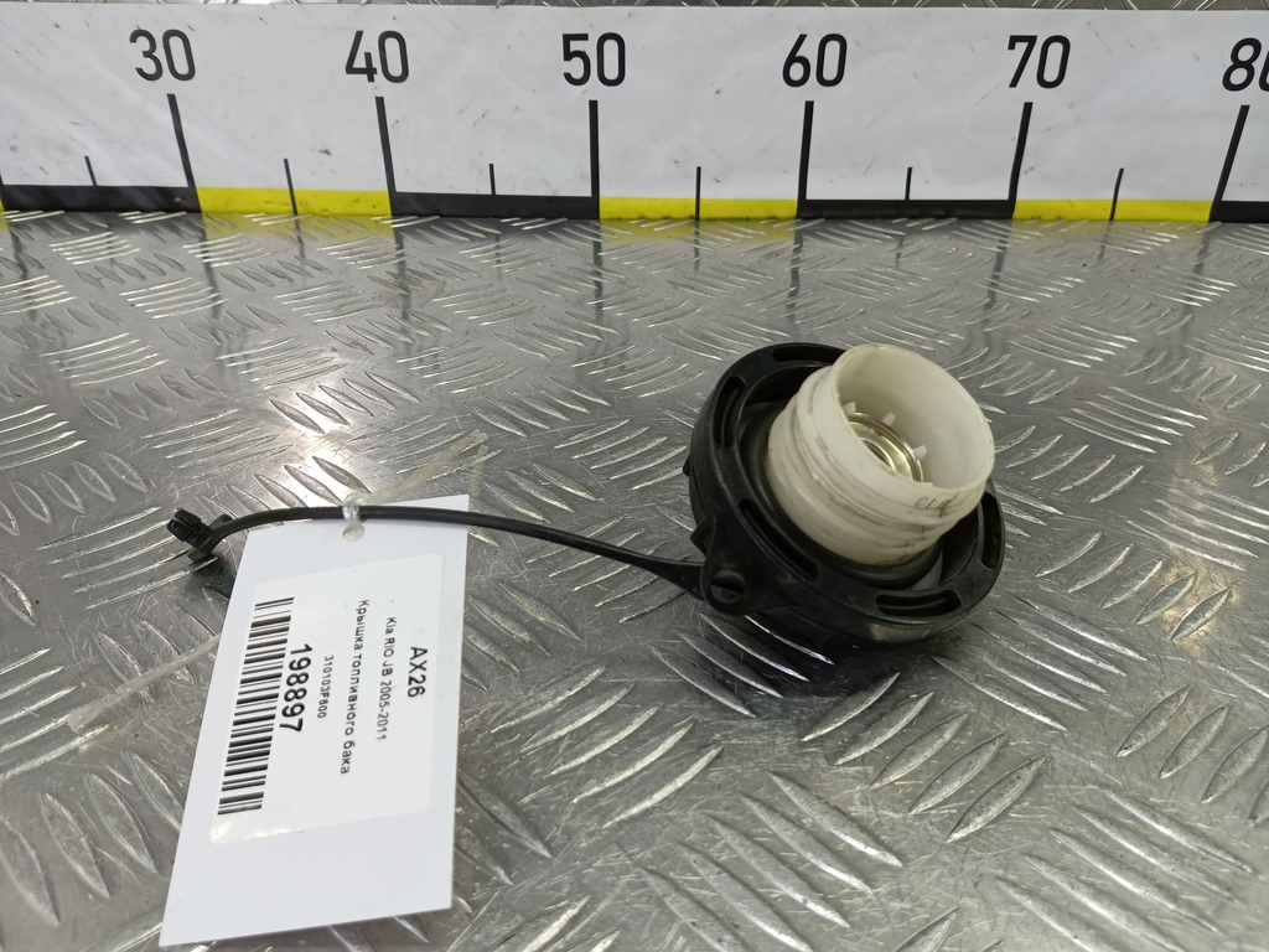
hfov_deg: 73.9
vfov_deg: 58.9
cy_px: 476
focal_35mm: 23
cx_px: 634
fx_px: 843
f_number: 1.6
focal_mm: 4.11
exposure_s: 1/50
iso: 101
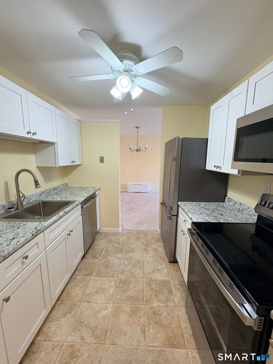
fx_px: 147
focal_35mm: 14
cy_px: 182
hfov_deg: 85.7
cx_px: 136
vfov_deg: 102.1
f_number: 2.2
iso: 200
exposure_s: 1/120
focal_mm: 2.22
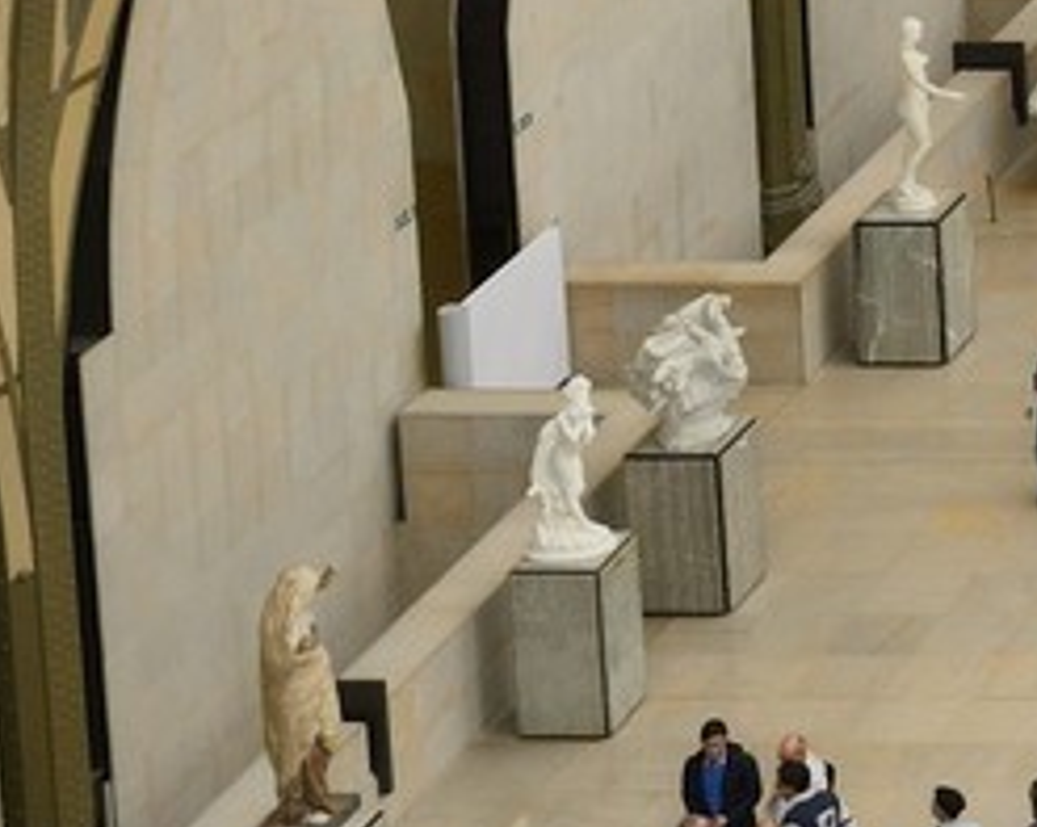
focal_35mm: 146
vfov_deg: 9.6
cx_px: 2662
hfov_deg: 10.8
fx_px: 4476
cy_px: -974
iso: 200
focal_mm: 24
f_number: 6.3
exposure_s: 1/20
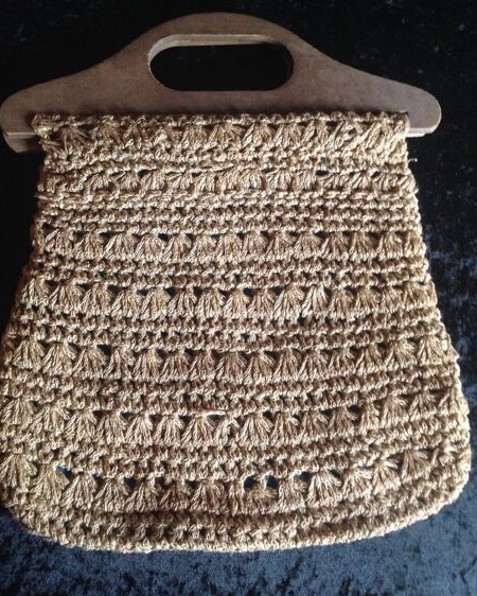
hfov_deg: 38.2
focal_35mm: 39
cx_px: 232
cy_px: 290
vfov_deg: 46.8
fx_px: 688
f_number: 2.4
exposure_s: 1/15
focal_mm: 4.28
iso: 320
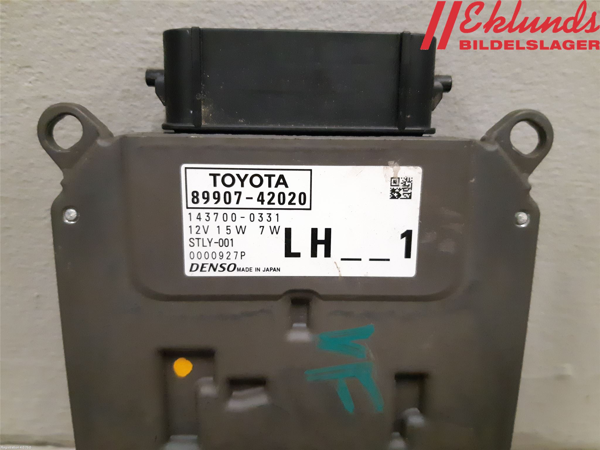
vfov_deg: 53.1
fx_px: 451
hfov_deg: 67.3
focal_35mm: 26
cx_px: 300
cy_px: 225
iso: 800
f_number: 1.7
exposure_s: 1/144
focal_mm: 3.93
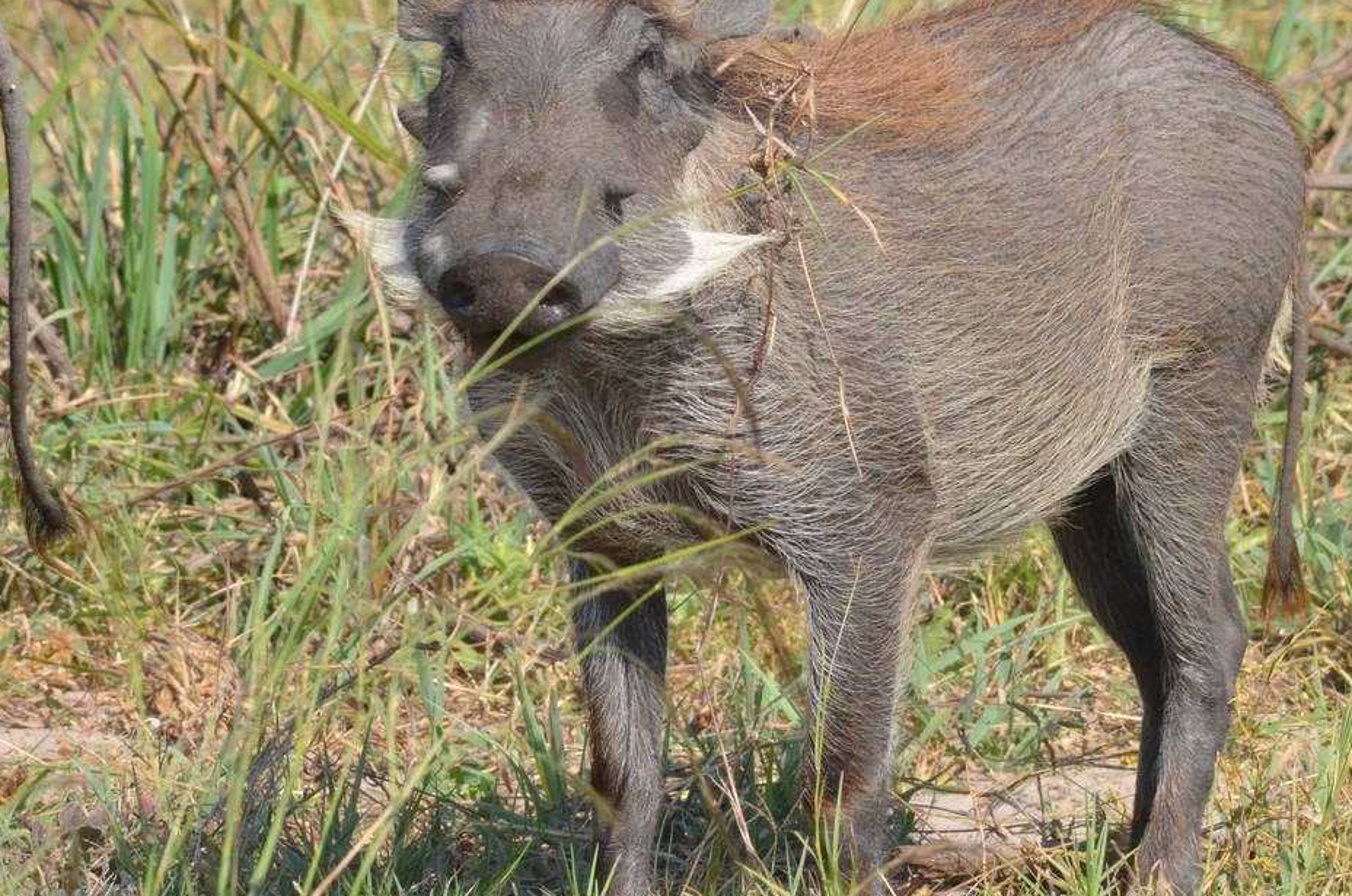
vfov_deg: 1.8
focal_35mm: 776
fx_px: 29088
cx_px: 736
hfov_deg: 2.7
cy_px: 278
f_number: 13
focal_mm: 300
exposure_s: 1/2500
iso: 2500
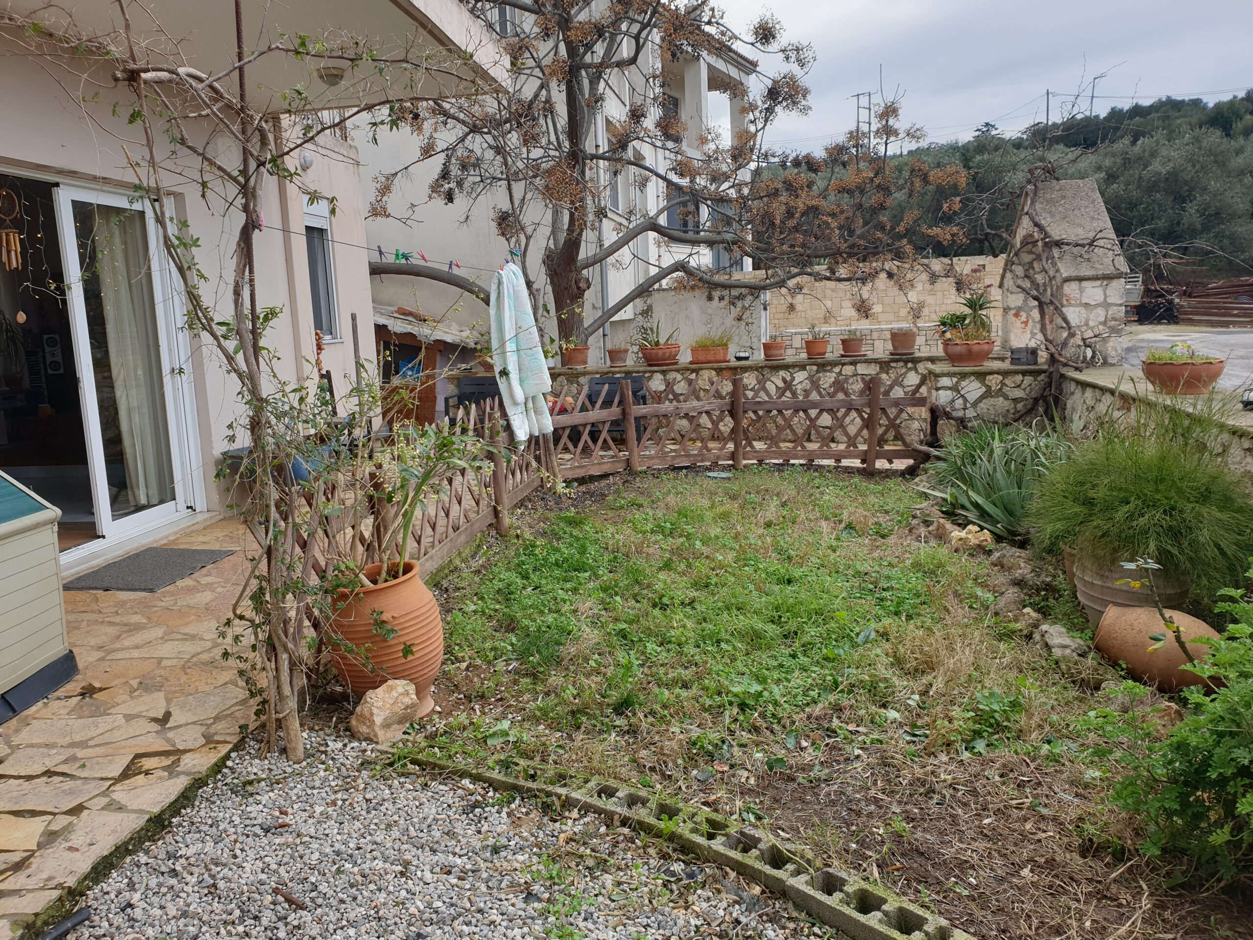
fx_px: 941
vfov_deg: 53.1
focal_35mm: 26
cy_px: 470
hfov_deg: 67.3
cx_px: 626
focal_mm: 4.3
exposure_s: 1/396
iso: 50
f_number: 2.4
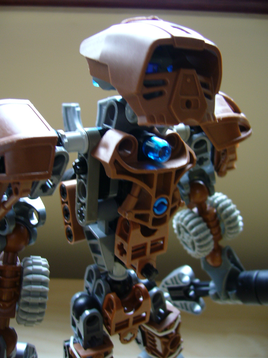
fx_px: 361
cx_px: 134
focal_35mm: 35
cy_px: 179
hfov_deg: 40.7
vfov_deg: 52.6
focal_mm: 5.8
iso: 100
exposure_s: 1/20
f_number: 2.8
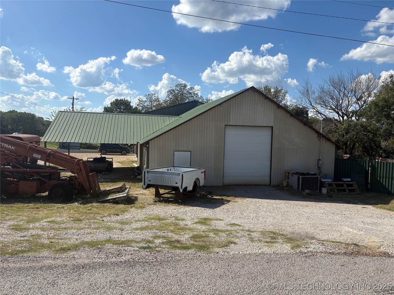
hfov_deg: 67.3
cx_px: 197
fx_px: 296
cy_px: 148
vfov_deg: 53.1
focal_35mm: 26
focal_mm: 5.96
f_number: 1.6
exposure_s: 1/4608
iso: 50
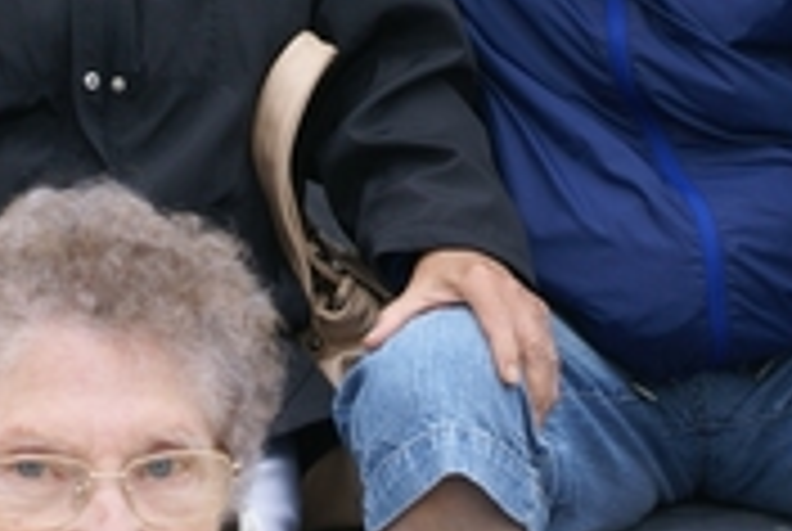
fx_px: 3938
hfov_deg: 11.5
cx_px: 238
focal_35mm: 179
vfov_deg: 7.7
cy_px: -94
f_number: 5.6
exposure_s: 1/80
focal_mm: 35
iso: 100
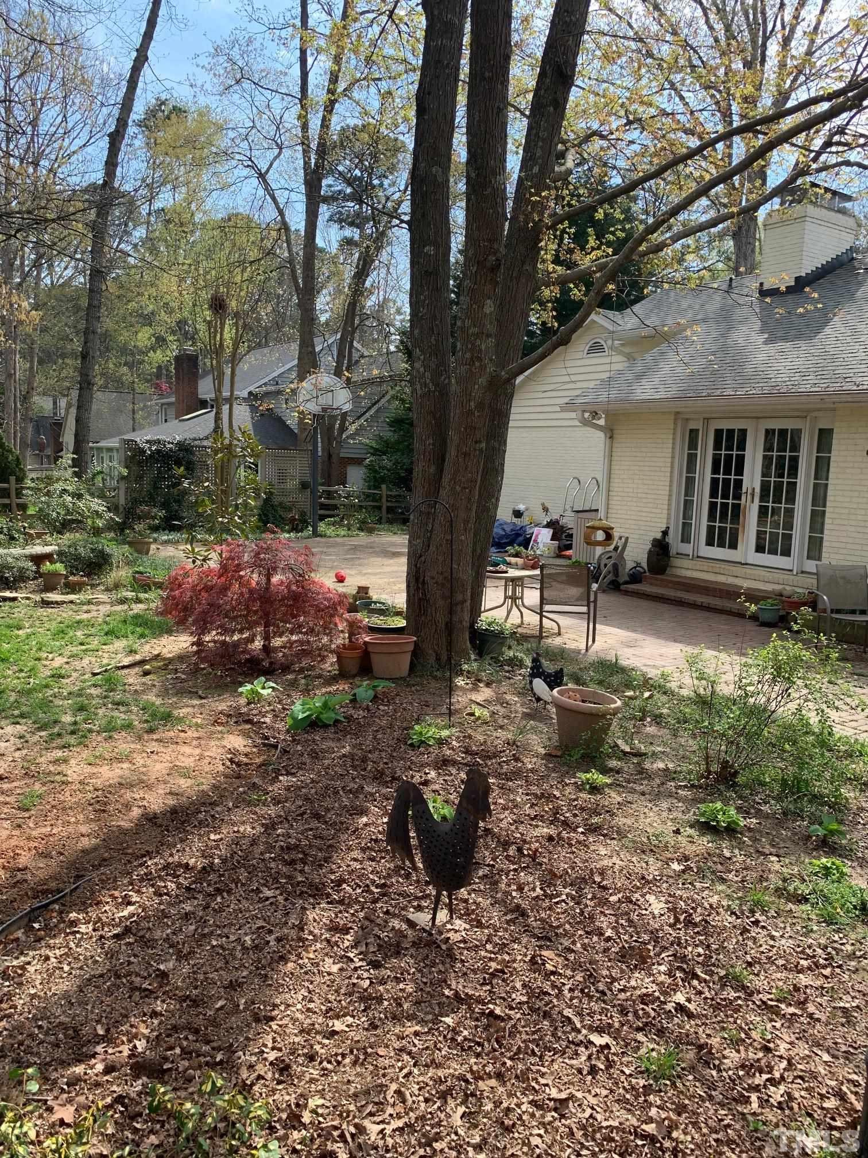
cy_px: 579
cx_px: 434
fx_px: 869
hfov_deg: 53.1
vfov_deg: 67.3
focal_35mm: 26
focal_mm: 4.25
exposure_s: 1/727
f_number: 1.8
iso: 25
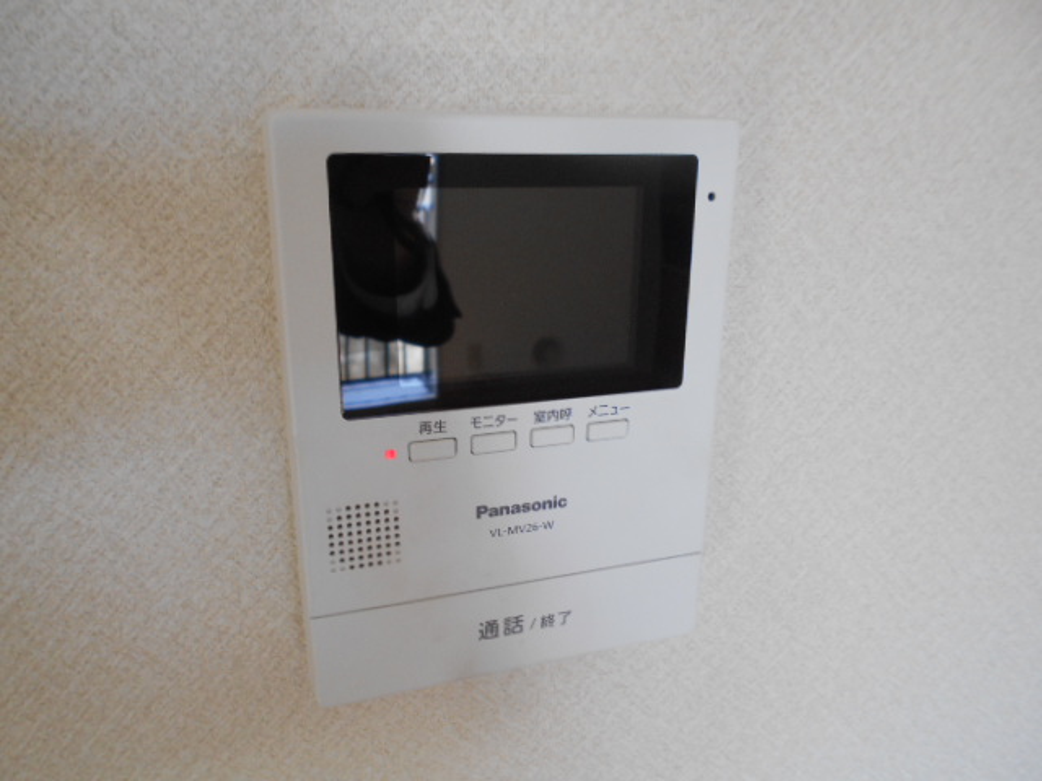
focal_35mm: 26
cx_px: 521
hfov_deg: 67.3
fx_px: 783
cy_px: 390
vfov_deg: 53.1
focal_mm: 4.6
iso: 140
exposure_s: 1/30
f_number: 3.2
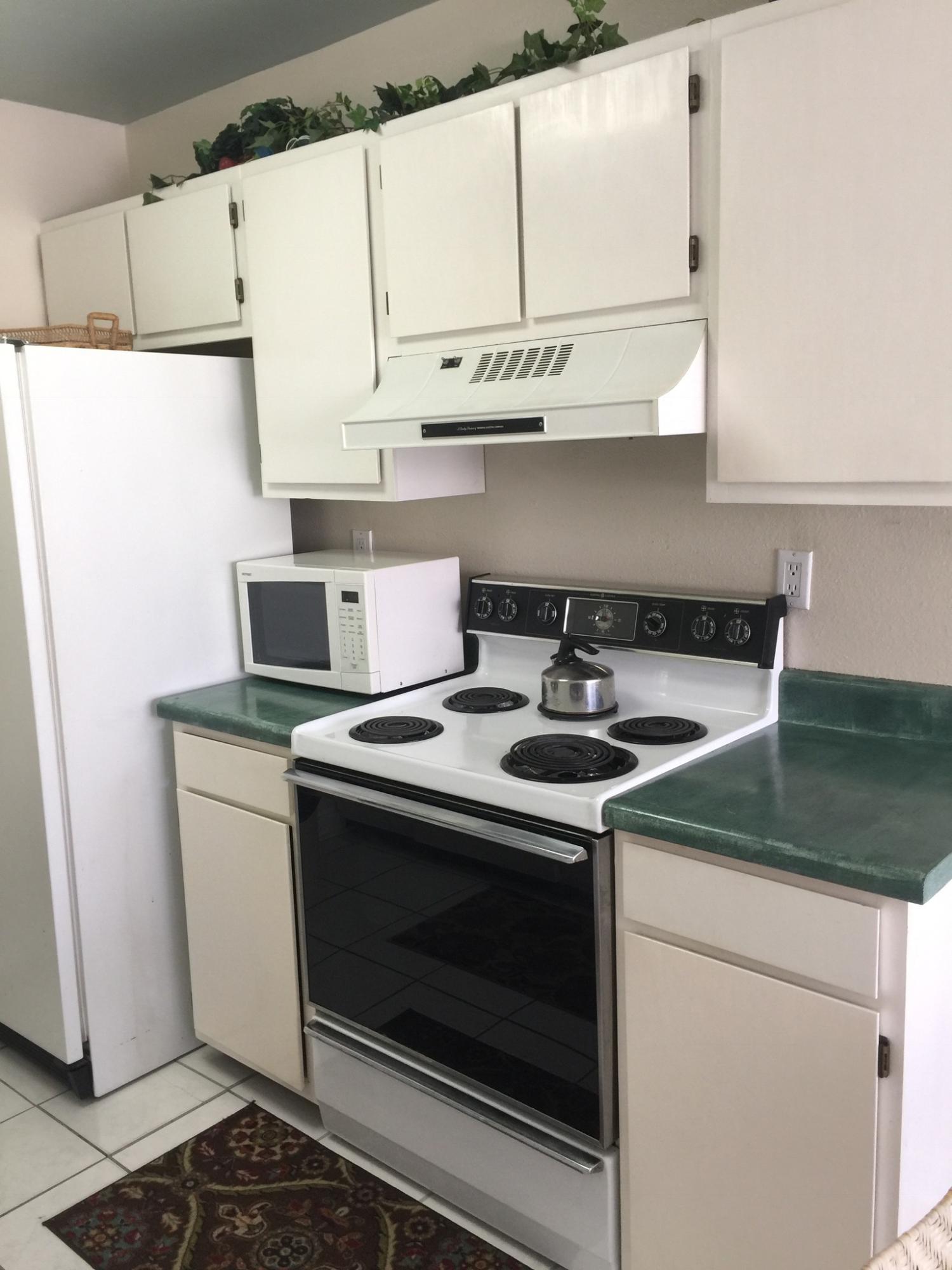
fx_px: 1063
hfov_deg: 48.2
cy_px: 635
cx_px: 476
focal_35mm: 29
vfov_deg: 61.7
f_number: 2.2
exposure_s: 1/15
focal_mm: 4.15
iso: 40
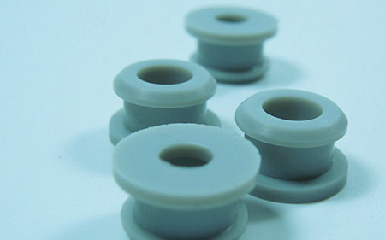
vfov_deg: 19.7
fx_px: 692
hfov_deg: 31.1
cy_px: 143
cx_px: 211
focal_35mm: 66
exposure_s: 1/160
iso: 140
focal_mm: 6.3
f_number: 3.7
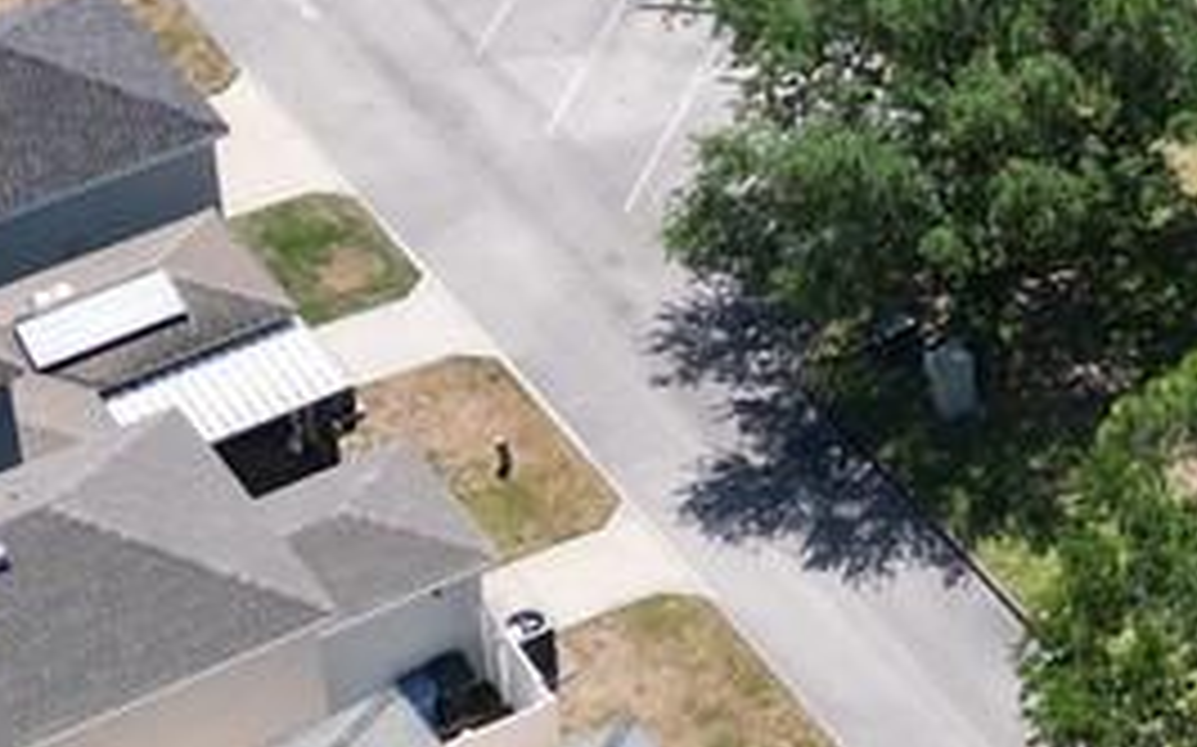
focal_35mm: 153
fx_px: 4989
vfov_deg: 8.1
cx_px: 1670
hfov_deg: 13.1
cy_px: -796
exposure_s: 1/3000
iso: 200
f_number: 1.7
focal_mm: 6.72
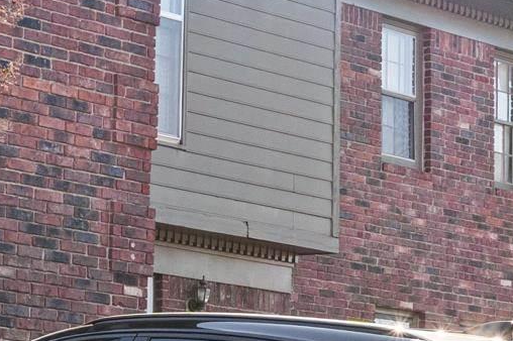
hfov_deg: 13.8
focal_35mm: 133
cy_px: 102
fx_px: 1894
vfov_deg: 10.3
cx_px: -411
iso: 200
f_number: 9
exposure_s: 1/60
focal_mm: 18
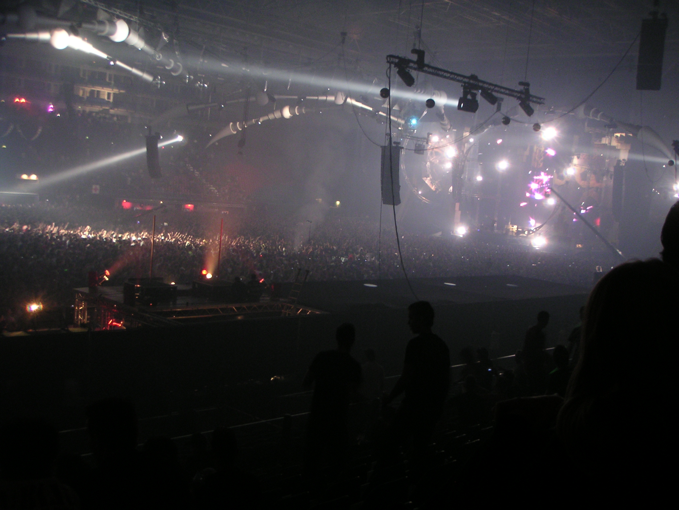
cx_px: 340
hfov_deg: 49.0
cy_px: 255
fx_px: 745
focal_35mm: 38
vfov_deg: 37.7
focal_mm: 6
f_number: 2.8
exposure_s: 1/6
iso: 100
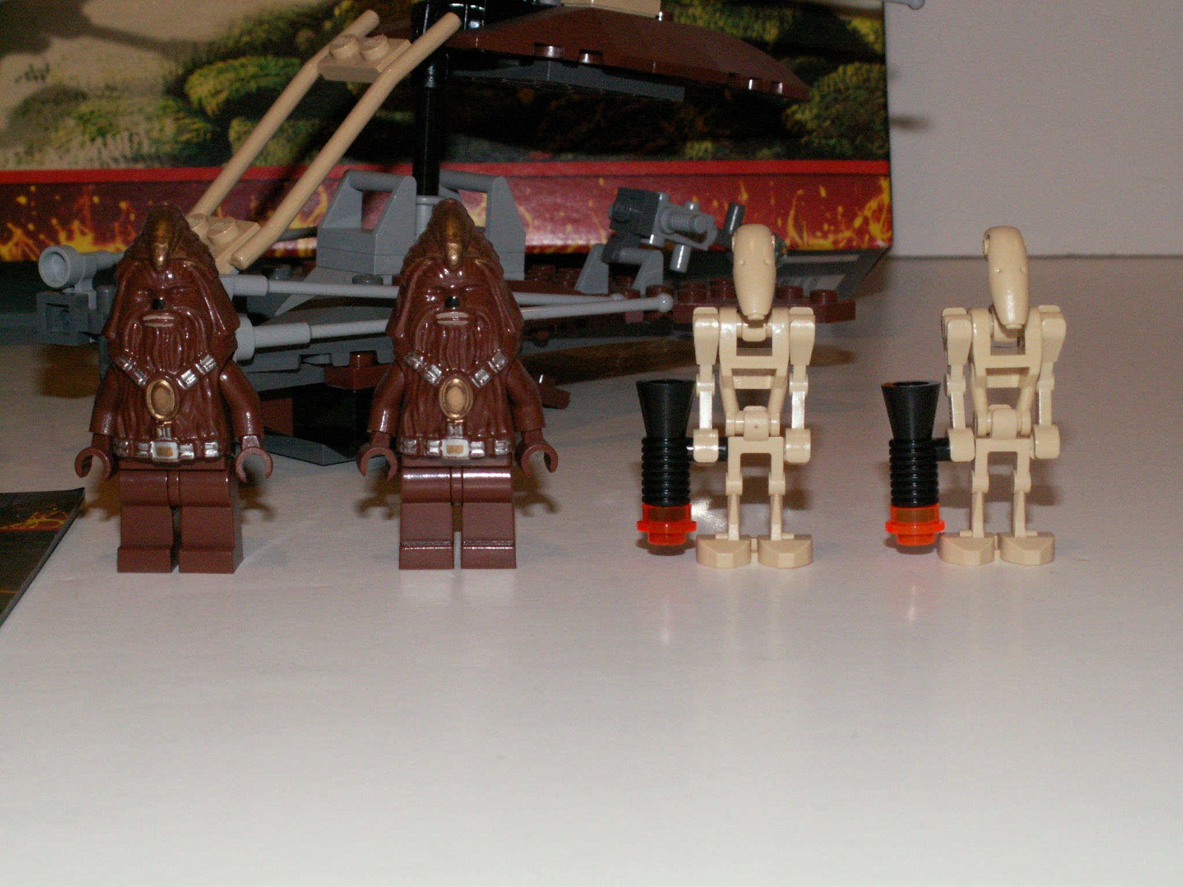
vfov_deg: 21.3
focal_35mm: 69
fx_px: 2358
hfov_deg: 28.2
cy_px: 444
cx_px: 592
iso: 160
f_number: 5.6
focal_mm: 11.53
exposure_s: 1/40
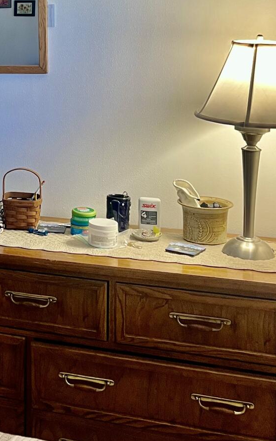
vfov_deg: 32.0
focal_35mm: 62
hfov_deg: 19.7
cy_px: 82
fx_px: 746
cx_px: -58
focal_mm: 5.1
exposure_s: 1/60
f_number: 1.6
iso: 100
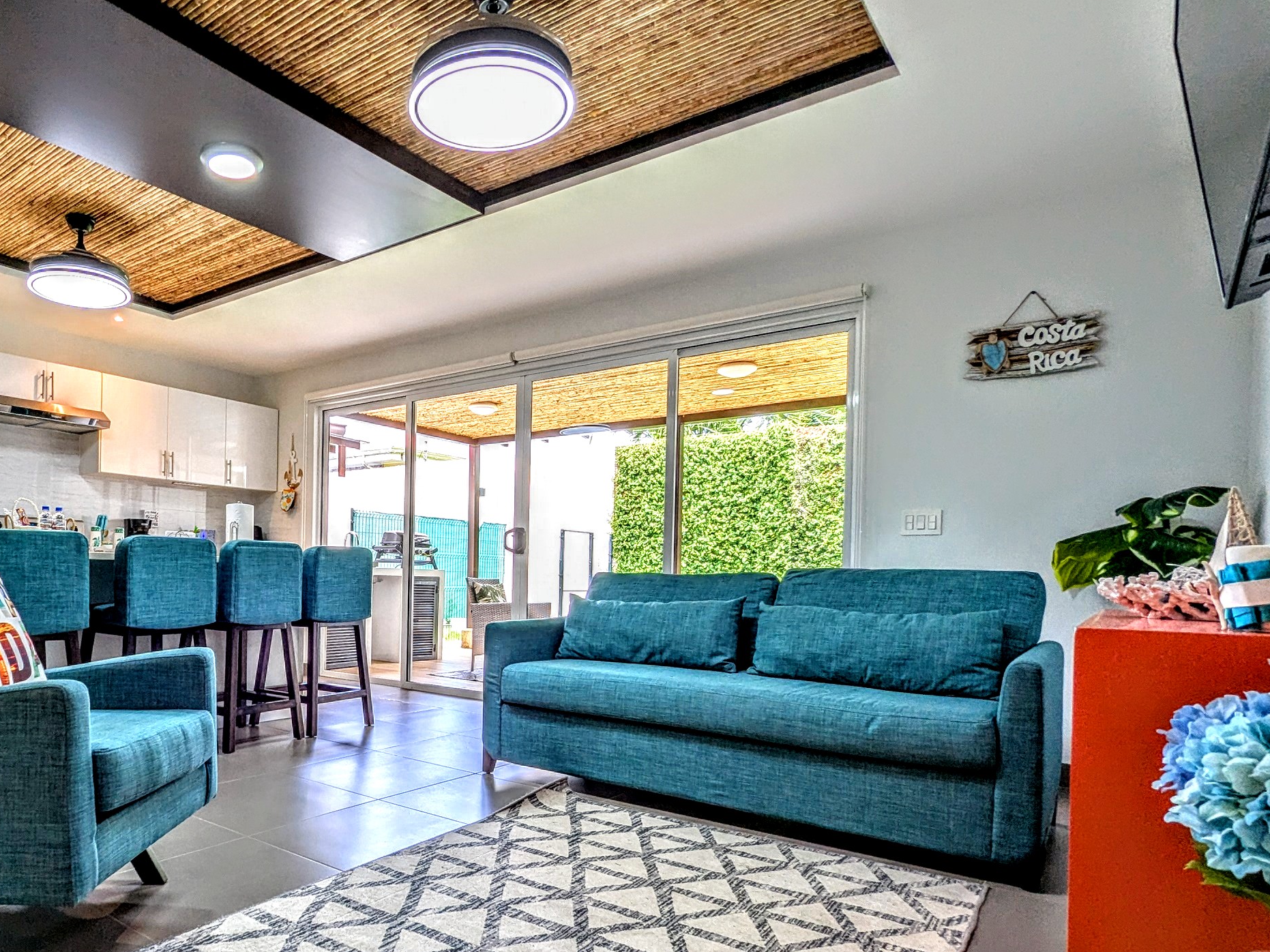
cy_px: 578
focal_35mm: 22
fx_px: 807
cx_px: 407
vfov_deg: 60.5
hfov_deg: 73.7
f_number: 2.2
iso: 43
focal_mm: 2.35
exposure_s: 1/60.6
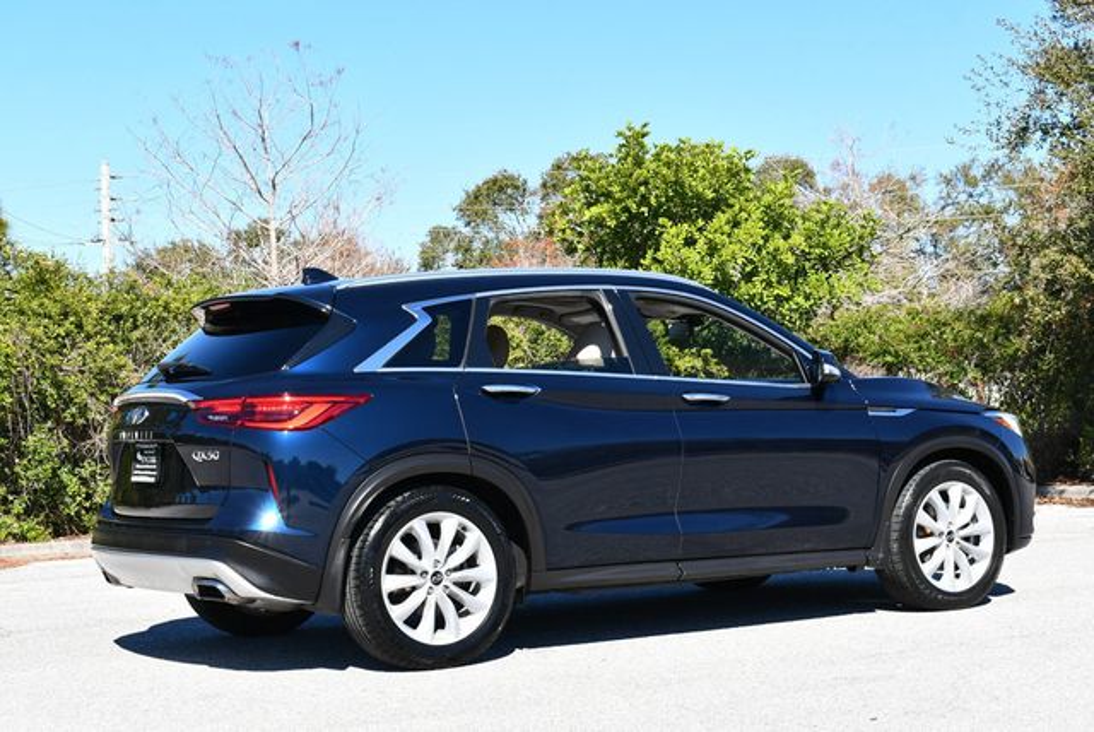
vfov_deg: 21.3
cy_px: 366
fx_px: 1947
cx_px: 547
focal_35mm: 64
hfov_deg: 31.4
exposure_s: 1/250
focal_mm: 32
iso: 140
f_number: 8
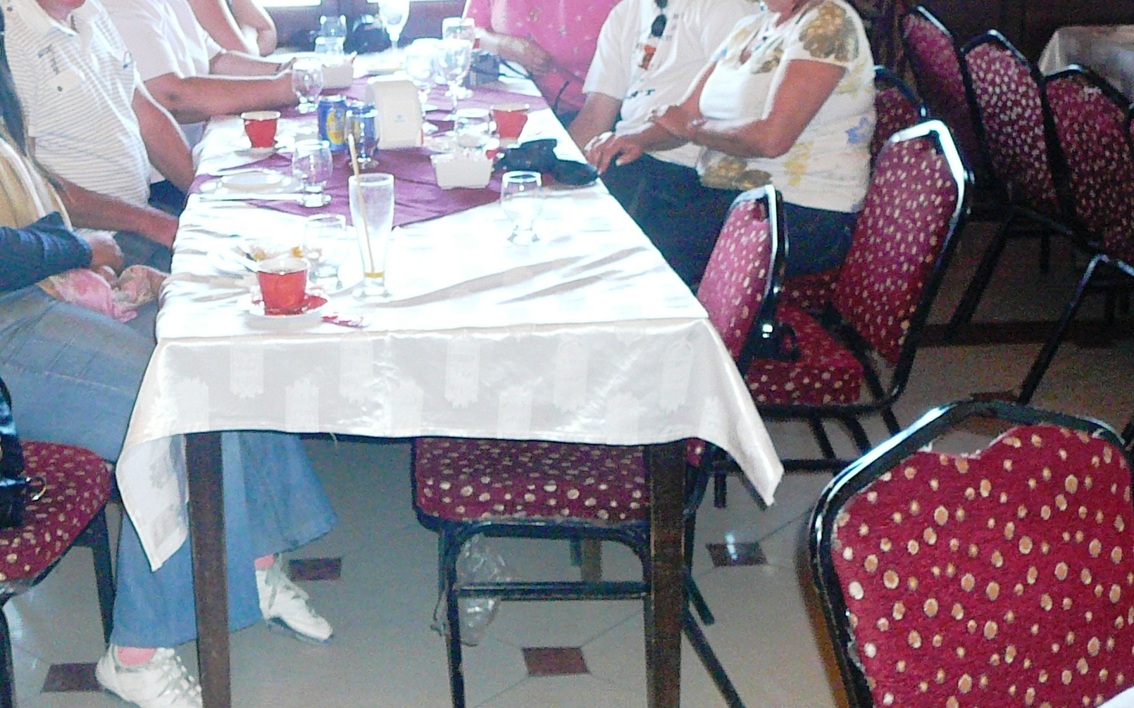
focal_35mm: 59
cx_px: 348
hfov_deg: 34.1
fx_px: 1823
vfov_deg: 21.7
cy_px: 155
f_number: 2.8
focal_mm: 5.2
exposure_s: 1/30
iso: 250
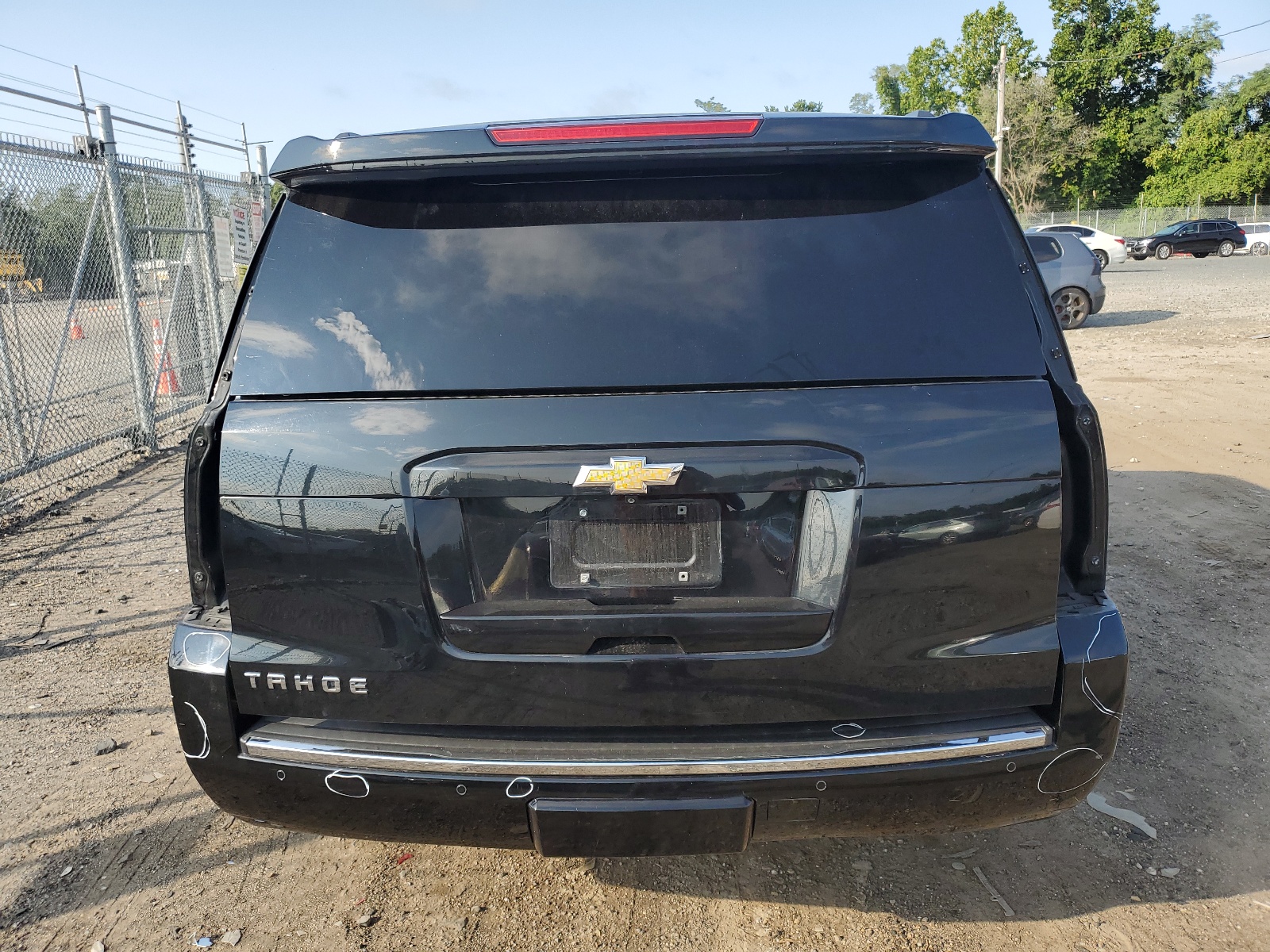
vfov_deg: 53.1
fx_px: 954
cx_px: 635
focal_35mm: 26
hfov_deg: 67.3
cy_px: 476
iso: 50
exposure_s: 1/1429
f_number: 1.5
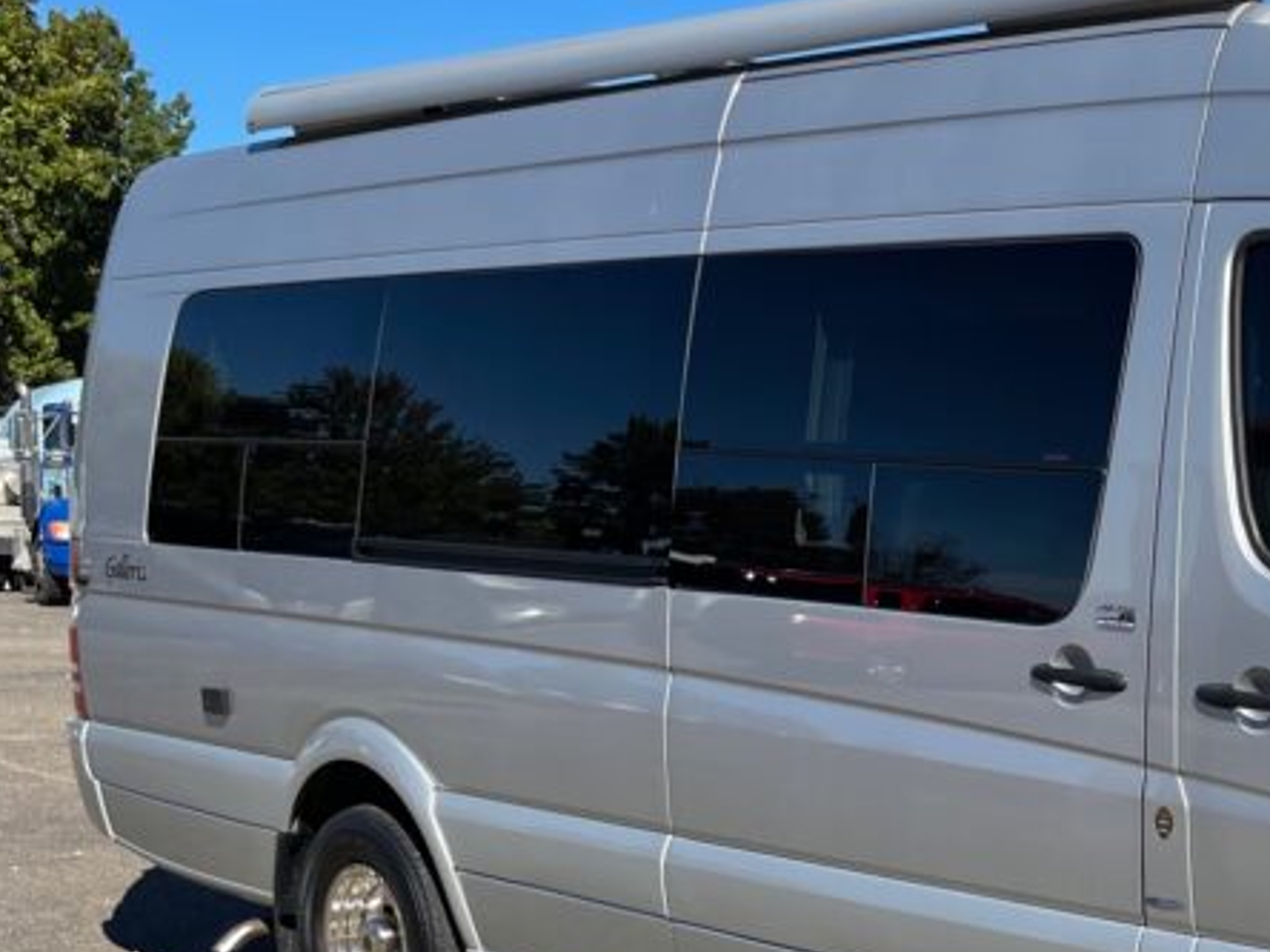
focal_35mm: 60
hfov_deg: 29.4
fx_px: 2201
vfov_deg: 24.2
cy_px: 715
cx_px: 1359
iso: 32
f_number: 1.6
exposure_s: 1/3086
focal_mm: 5.1
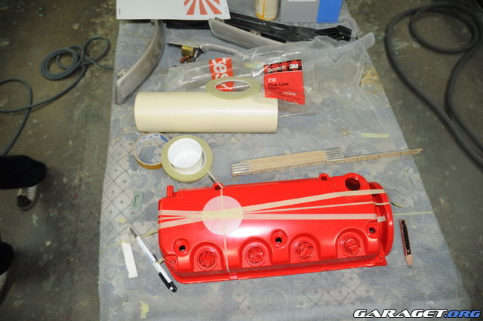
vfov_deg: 47.8
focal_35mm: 27
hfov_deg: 67.4
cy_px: 160
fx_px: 362
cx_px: 242
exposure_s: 1/60
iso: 500
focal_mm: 18
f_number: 4.5
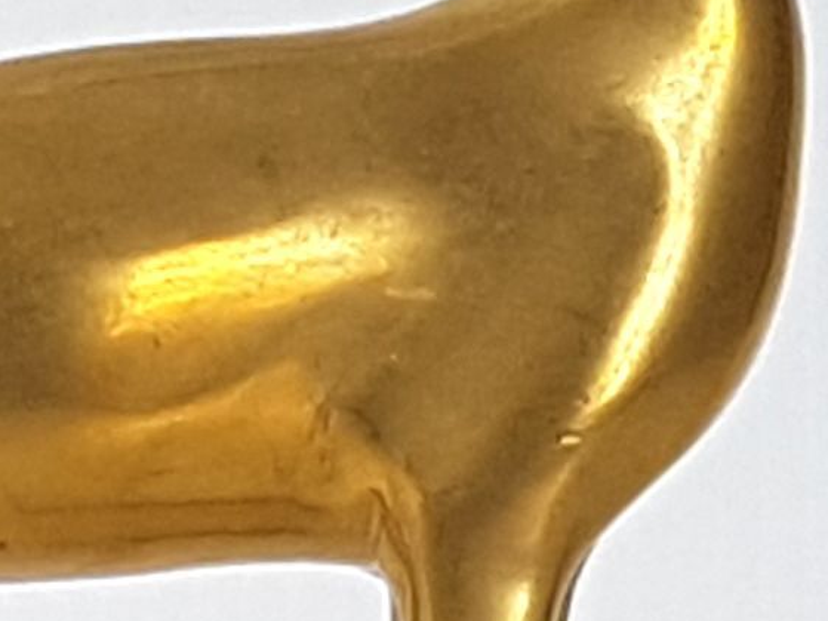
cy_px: 510
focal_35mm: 134
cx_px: -997
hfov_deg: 12.4
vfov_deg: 11.0
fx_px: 3205
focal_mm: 4.2
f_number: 1.7
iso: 50
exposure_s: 1/101
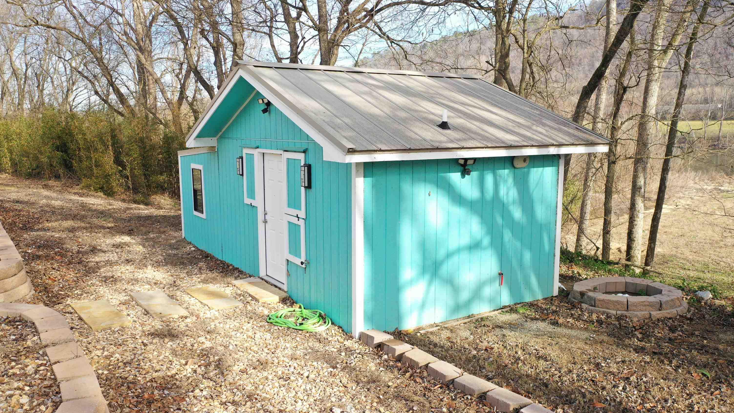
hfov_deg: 64.3
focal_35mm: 30
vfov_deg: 38.9
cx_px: 360
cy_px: 219
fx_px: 584
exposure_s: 1/30
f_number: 2.8
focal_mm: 10.26
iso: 100
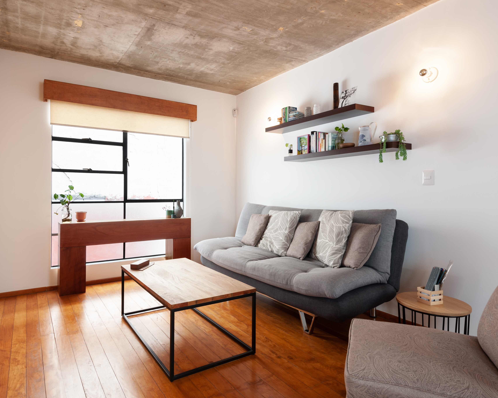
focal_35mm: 21
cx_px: 218
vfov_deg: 65.5
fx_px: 310
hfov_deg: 77.3
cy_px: 197
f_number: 8
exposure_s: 1/5
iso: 400
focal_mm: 18
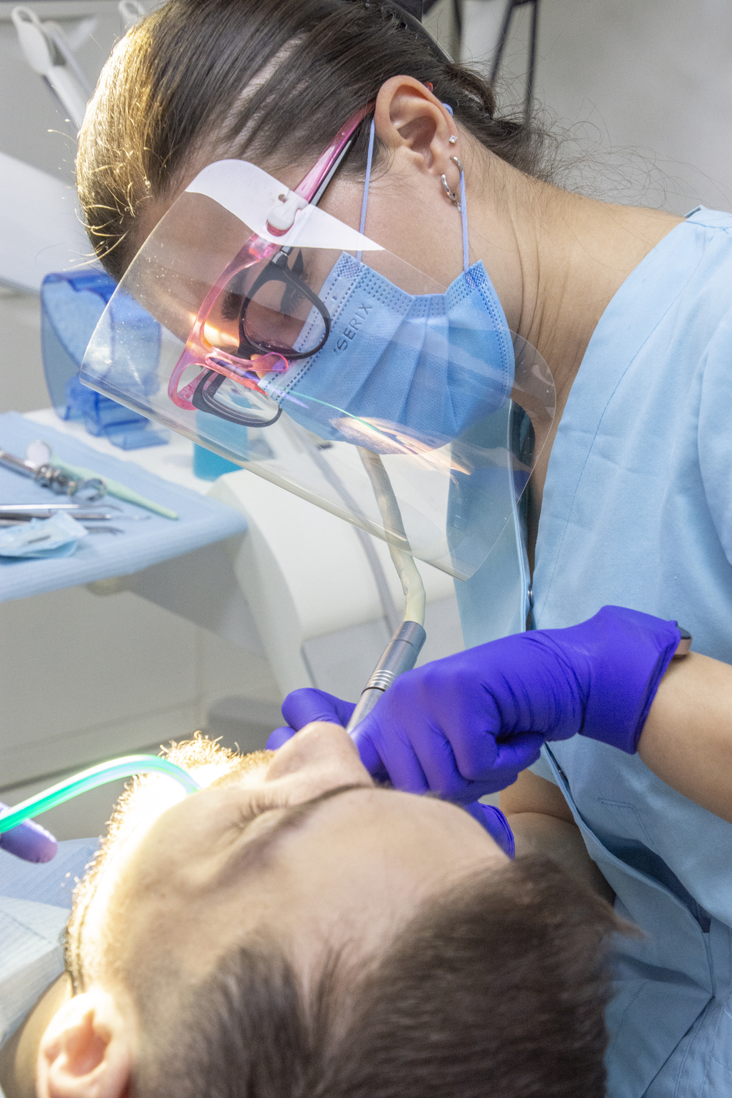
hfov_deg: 25.8
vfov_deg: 37.9
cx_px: 366
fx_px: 1601
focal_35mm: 52
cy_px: 549
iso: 2500
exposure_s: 1/125
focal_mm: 35
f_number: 6.3
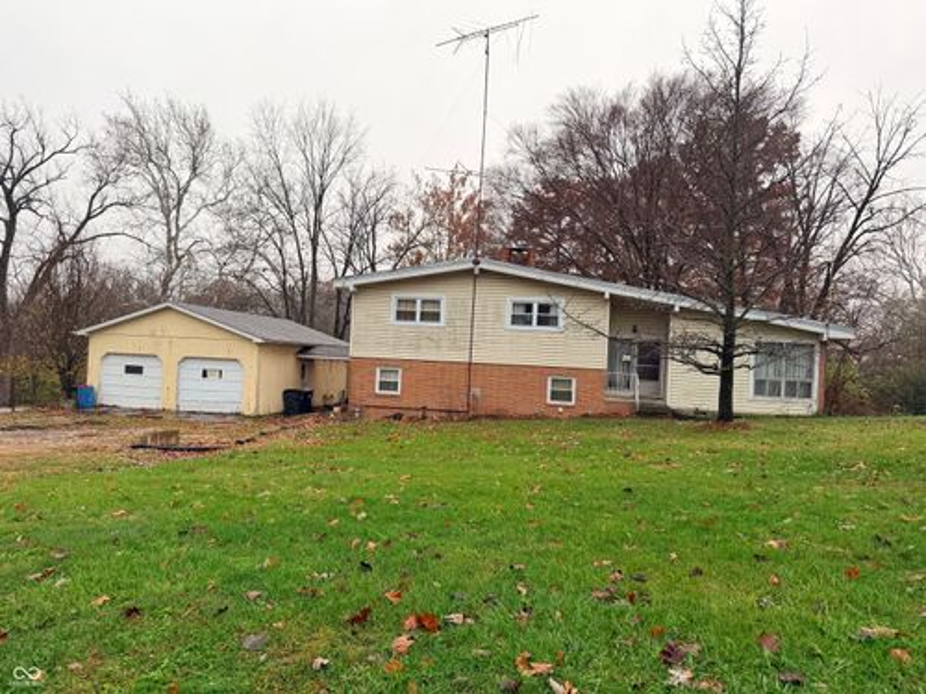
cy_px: 347
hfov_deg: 71.6
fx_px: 642
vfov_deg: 56.8
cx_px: 463
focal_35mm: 24
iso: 200
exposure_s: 1/64
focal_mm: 6.76
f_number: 1.78
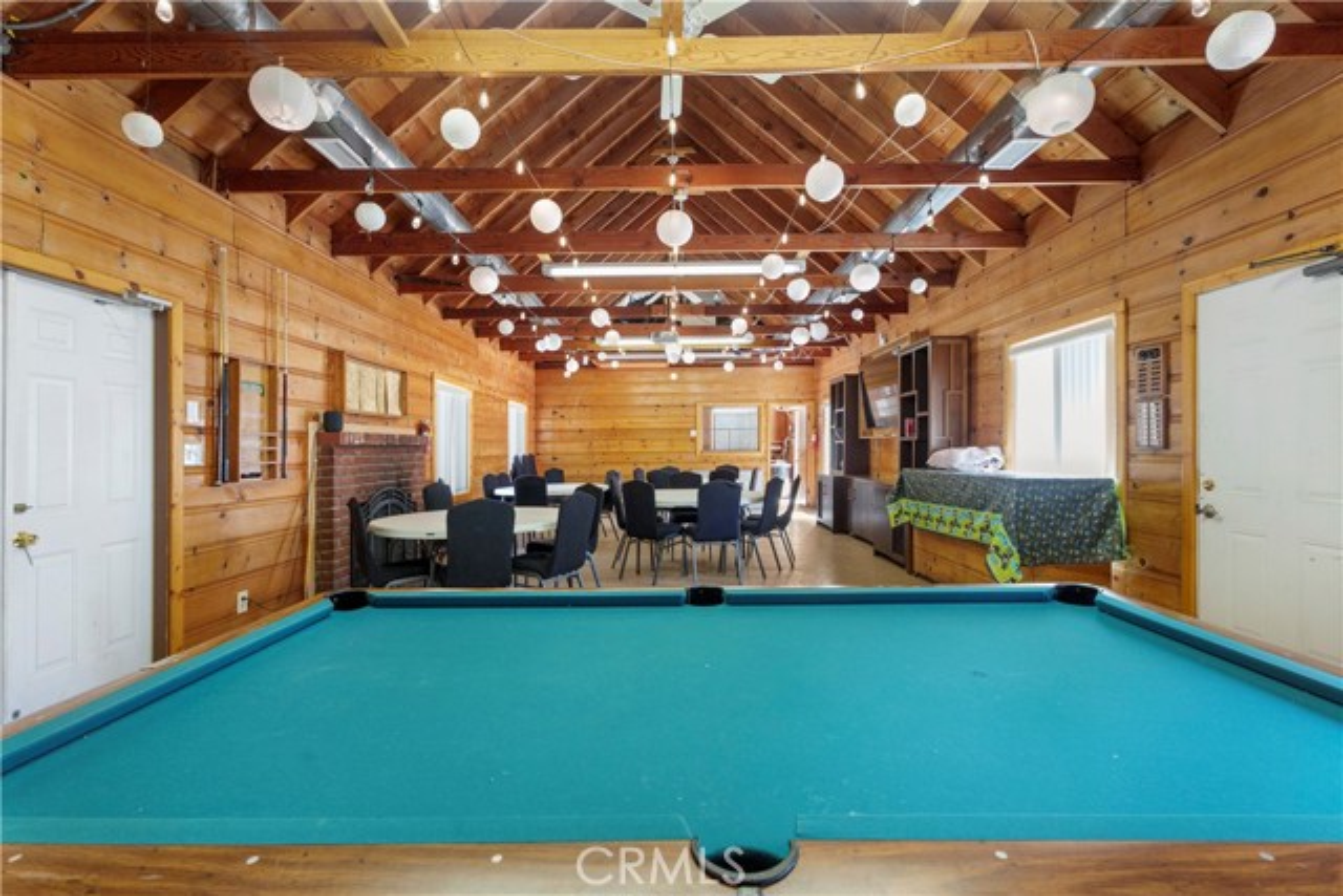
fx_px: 597
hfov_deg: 96.7
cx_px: 672
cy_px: 448
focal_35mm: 16
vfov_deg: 73.8
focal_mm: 16
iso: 3200
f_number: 7.1
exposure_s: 1/25
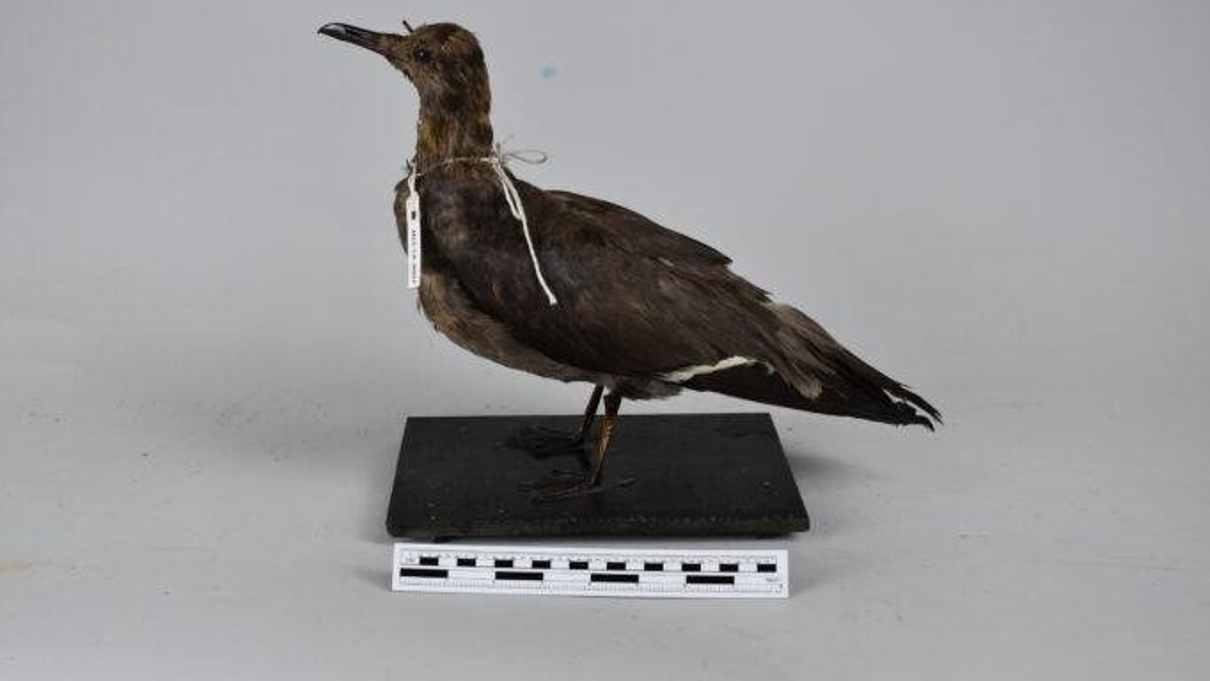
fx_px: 1476
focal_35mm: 46
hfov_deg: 44.5
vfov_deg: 26.0
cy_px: 397
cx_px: 568
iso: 400
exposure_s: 1/100
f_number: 5
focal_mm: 26
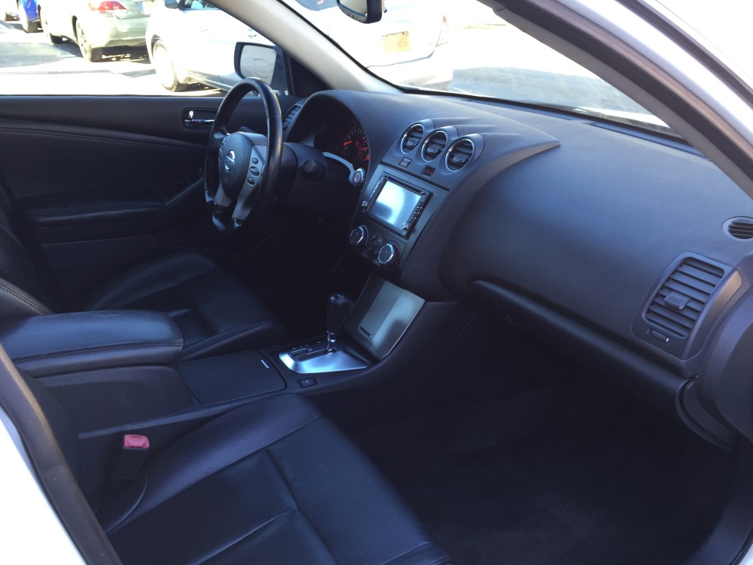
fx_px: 652
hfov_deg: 60.0
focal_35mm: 30
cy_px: 288
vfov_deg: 46.8
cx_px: 376
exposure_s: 1/60
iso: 40
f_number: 2.2
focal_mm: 4.15
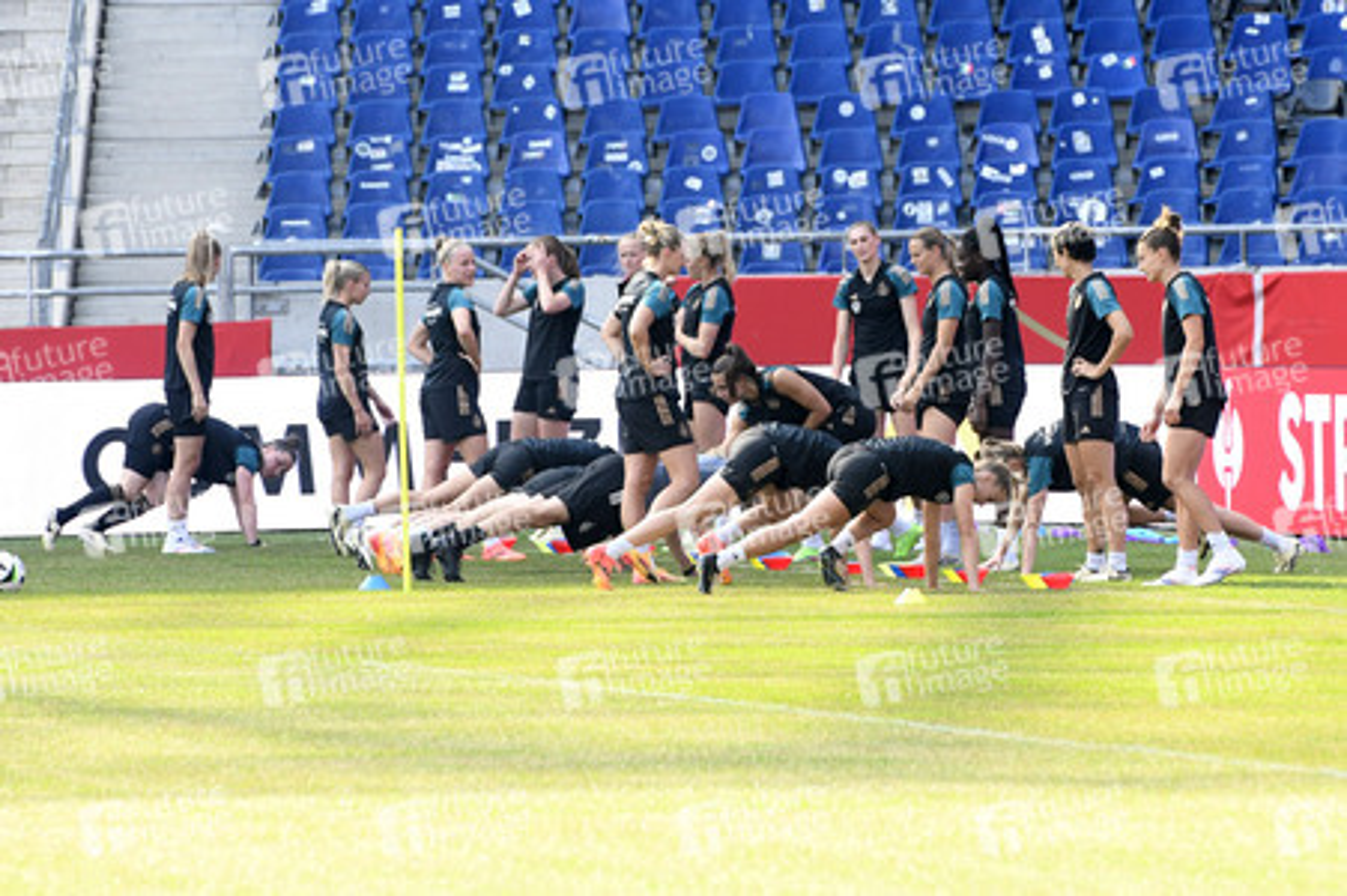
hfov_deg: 10.3
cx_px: 674
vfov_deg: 6.9
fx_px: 7478
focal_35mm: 200
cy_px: 448
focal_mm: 200
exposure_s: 1/500
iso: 800
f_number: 6.3
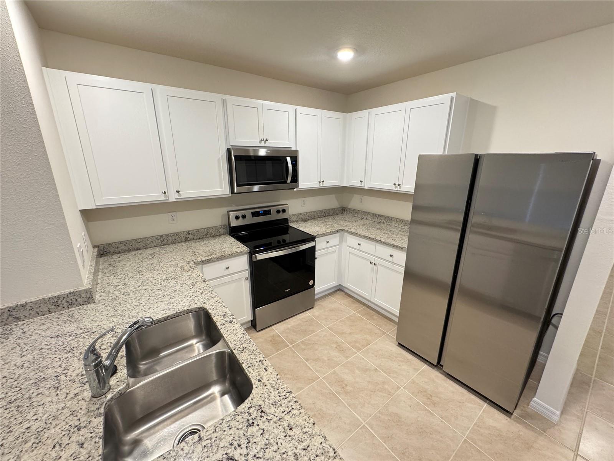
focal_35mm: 14
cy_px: 230
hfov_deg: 102.1
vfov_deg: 85.7
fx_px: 248
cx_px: 307
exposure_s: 1/60
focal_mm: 2.22
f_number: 2.2
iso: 320
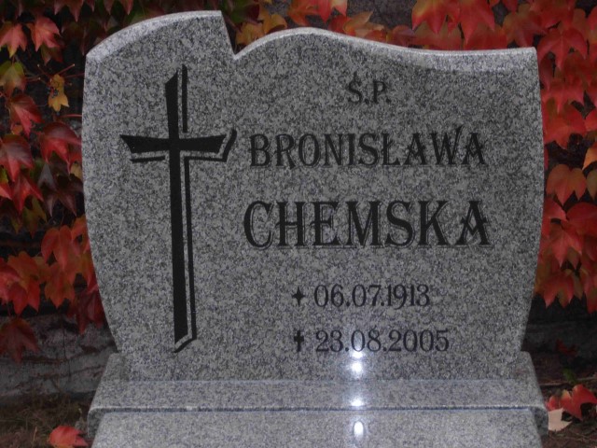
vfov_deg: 13.3
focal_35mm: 111
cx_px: 298
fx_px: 1914
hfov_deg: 17.7
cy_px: 224
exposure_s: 1/80
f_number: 5.5
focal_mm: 19.64
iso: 125
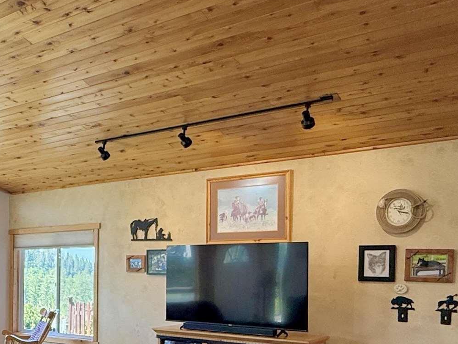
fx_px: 569
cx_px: 8
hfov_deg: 39.1
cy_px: 272
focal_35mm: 43
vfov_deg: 32.7
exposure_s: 1/120
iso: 125
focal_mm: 2.22
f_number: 2.2
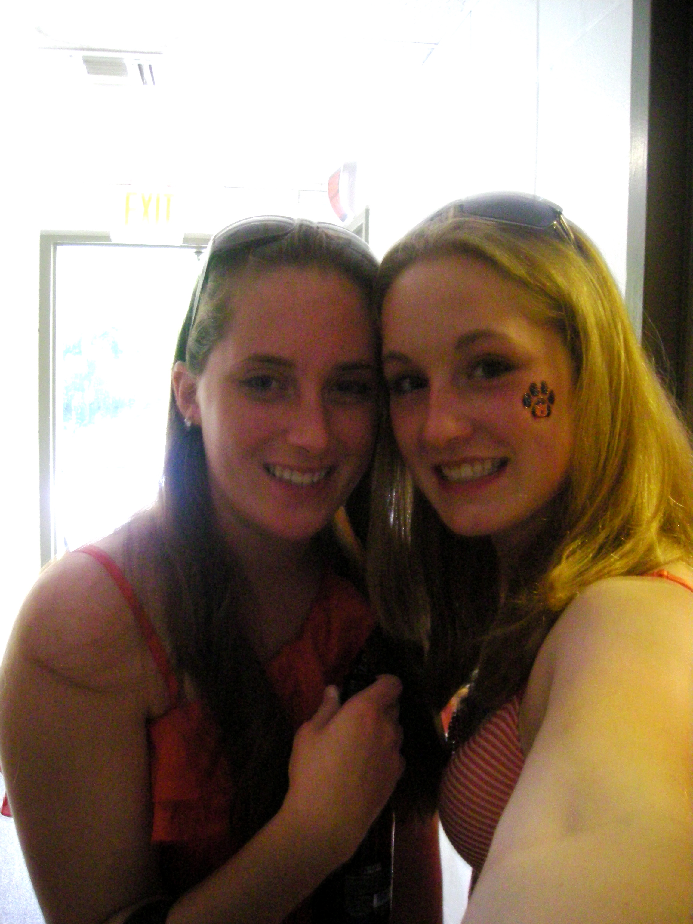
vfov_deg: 52.6
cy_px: 462
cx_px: 346
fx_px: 934
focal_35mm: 35
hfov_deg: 40.7
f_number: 2.8
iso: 400
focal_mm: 5.7
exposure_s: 1/30
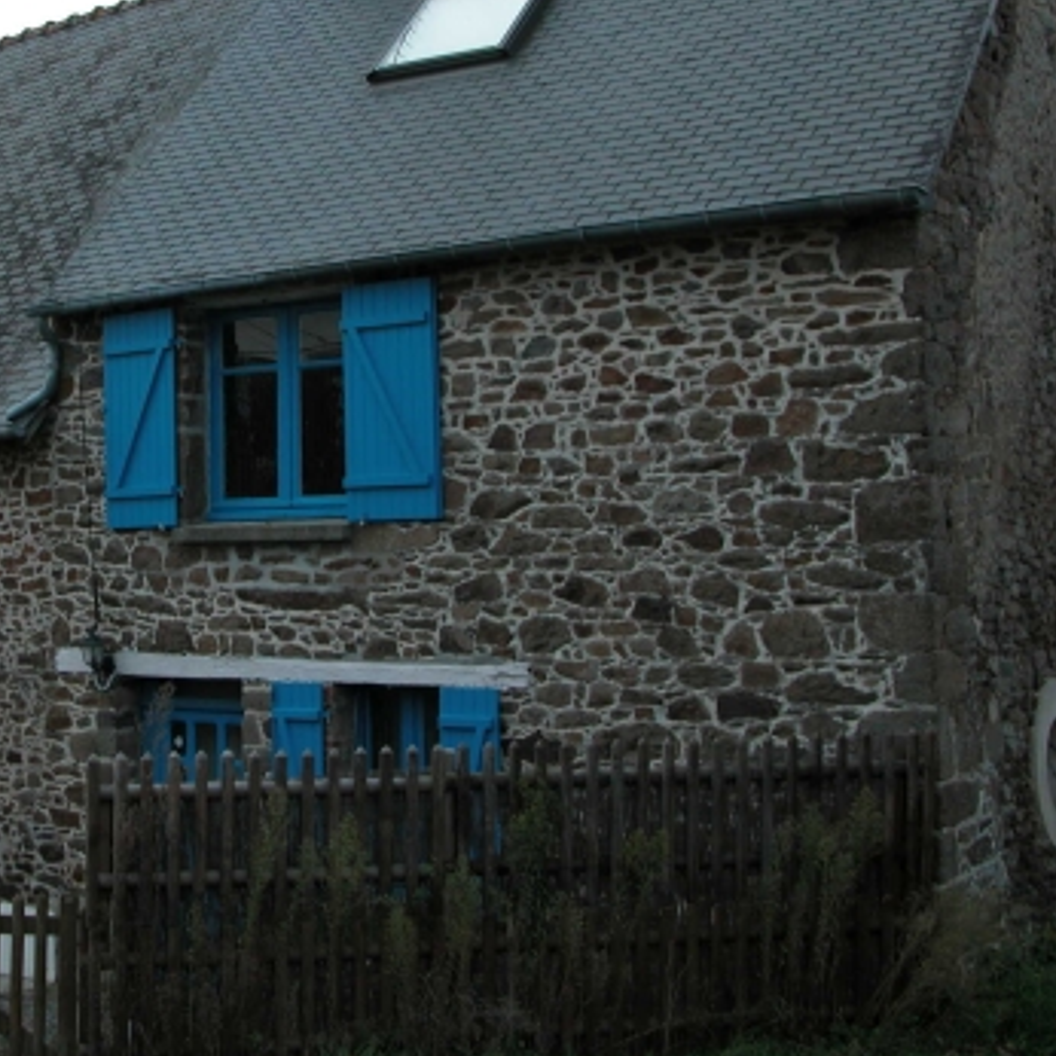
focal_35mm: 61
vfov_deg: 28.0
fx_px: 2105
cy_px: 388
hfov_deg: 27.6
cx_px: 211
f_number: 3.5
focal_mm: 8.9
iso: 100
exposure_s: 1/88.5
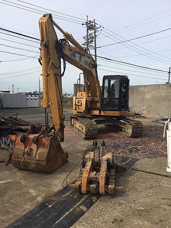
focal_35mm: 29
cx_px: 86
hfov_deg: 48.2
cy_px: 114
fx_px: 191
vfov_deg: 61.7
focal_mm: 4.15
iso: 25
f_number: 2.2
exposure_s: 1/1832
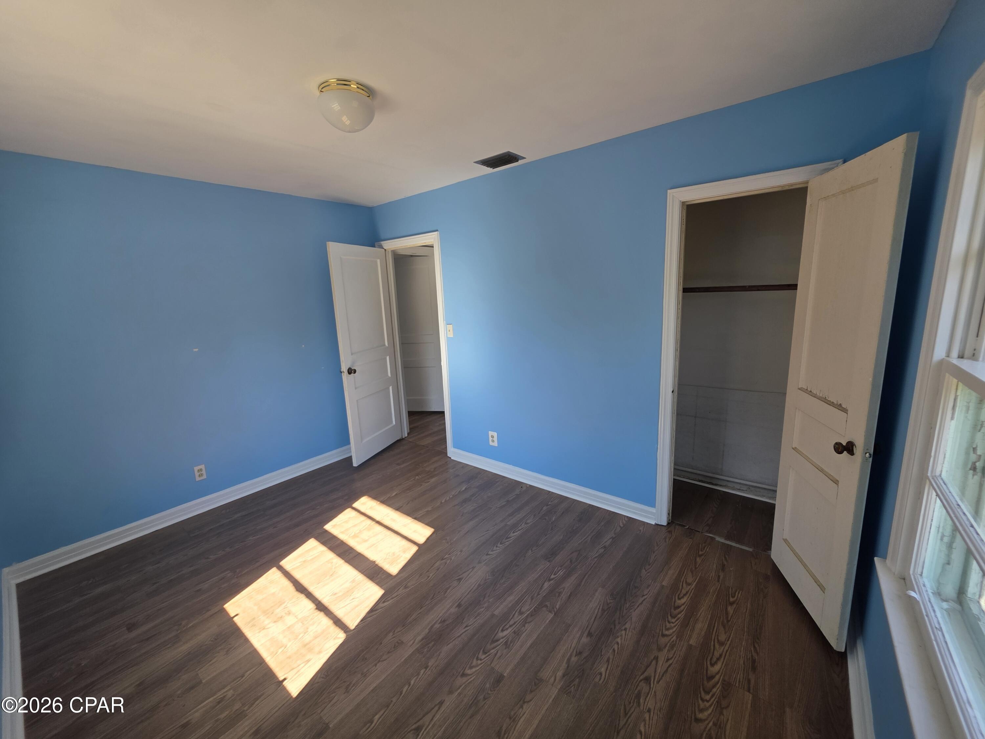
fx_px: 370
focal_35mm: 13
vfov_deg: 89.9
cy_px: 370
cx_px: 492
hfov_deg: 106.2
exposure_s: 1/120
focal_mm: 2.2
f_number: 1.9
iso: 25
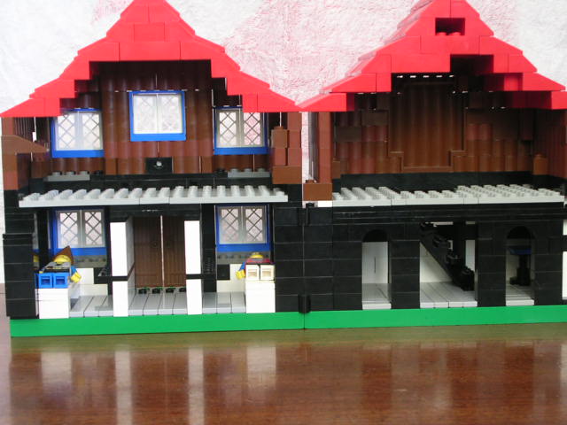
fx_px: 1032
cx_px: 284
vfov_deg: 23.3
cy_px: 212
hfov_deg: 30.7
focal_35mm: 63
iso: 148
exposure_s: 1/3.4
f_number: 3.5
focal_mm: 9.6
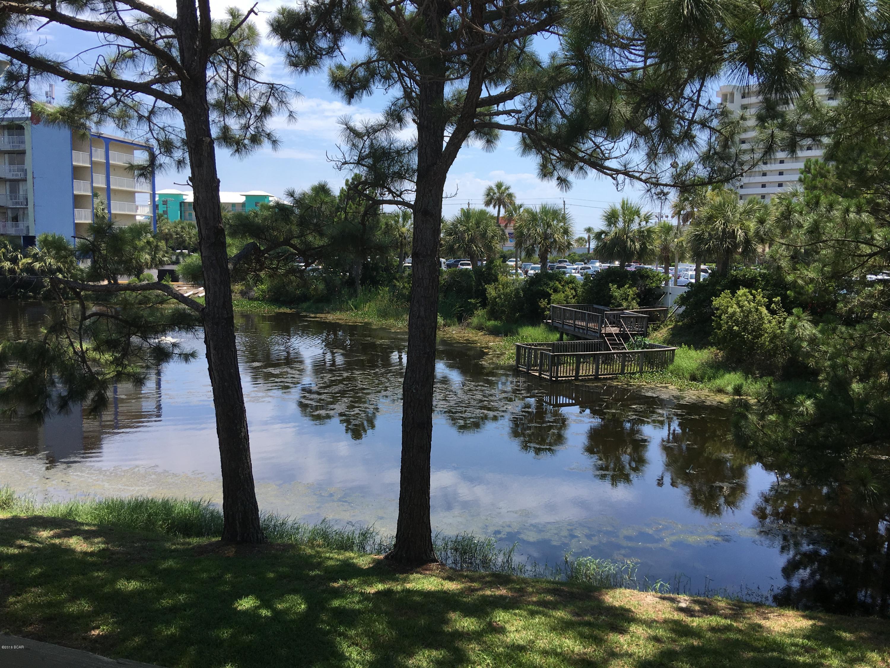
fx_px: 746
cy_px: 334
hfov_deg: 61.7
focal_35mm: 29
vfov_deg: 48.2
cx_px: 445
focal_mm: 4.15
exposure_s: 1/1099
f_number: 2.2
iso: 25
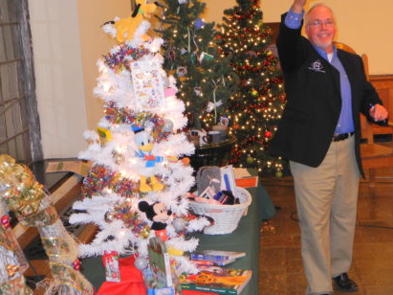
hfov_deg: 26.5
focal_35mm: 73
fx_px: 829
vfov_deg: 20.2
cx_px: 277
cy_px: 137
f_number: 3.2
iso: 200
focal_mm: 9.7
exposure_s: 1/30.4
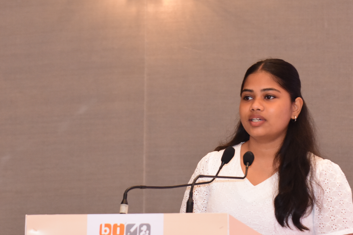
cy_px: 182
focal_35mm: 285
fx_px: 2794
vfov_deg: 4.8
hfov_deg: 7.2
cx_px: 171
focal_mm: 116
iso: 1600
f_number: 5.6
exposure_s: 1/160
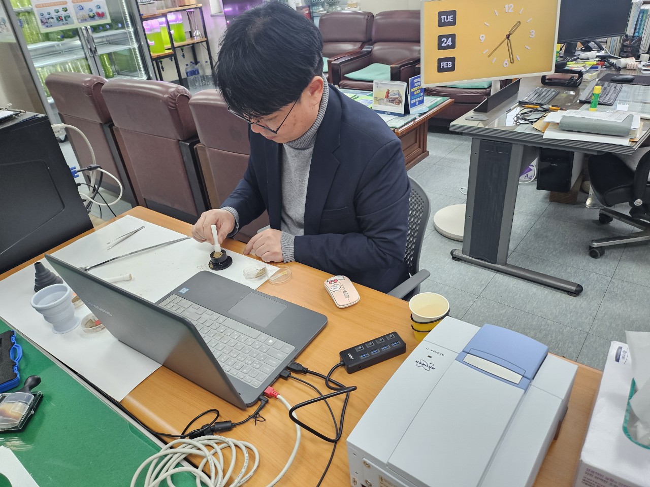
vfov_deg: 56.8
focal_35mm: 24
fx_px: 451
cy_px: 244
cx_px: 325
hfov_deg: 71.6
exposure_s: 1/120
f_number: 1.8
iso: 160
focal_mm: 5
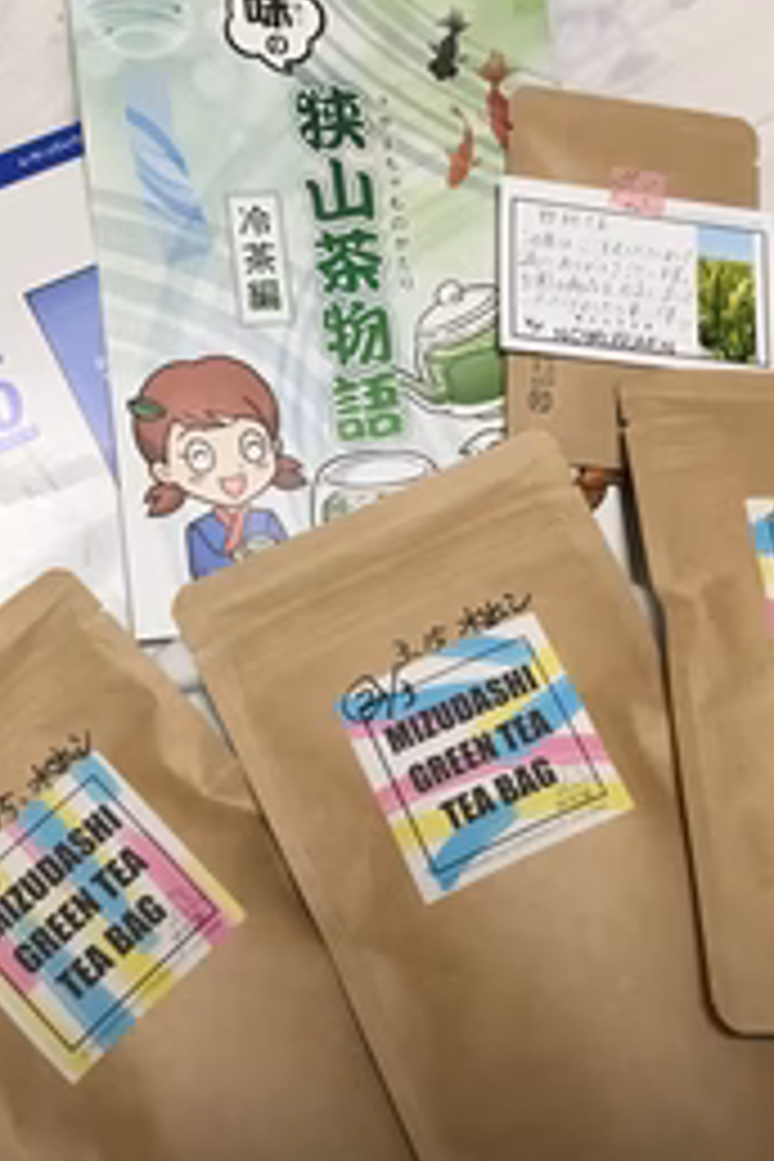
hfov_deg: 27.0
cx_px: 351
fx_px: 1612
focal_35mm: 50
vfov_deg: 39.6
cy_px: 540
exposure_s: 1/30
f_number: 2.4
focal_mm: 3.3
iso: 160
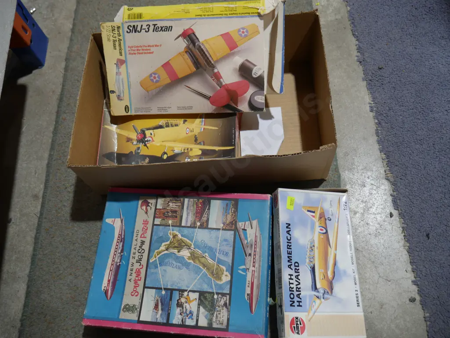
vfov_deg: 46.8
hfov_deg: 59.9
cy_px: 169
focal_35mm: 30
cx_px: 225
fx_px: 390
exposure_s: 1/60
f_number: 3.6
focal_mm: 15
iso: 200
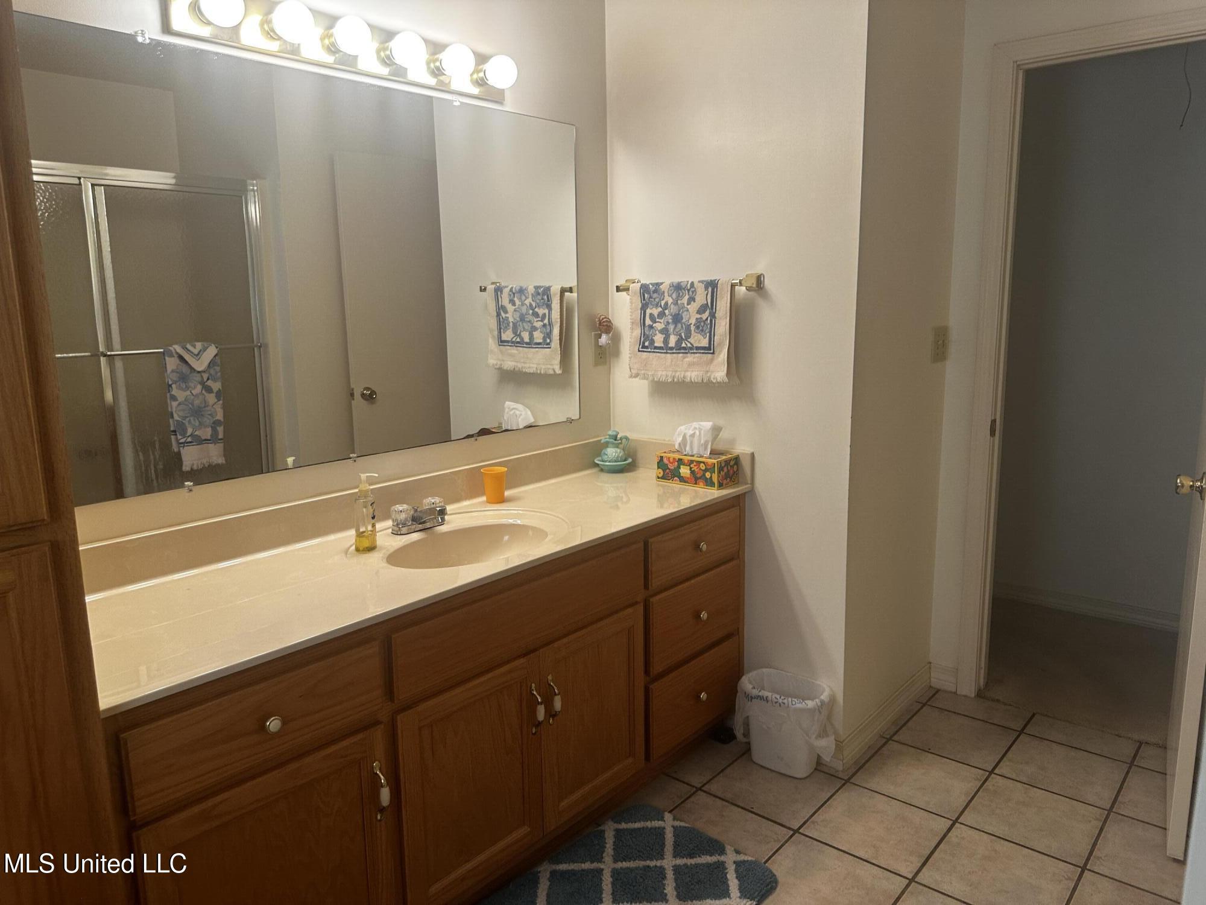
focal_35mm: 24
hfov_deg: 71.6
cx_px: 603
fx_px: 836
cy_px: 452
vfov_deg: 56.8
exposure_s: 1/60
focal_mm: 6.86
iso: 160
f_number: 1.78
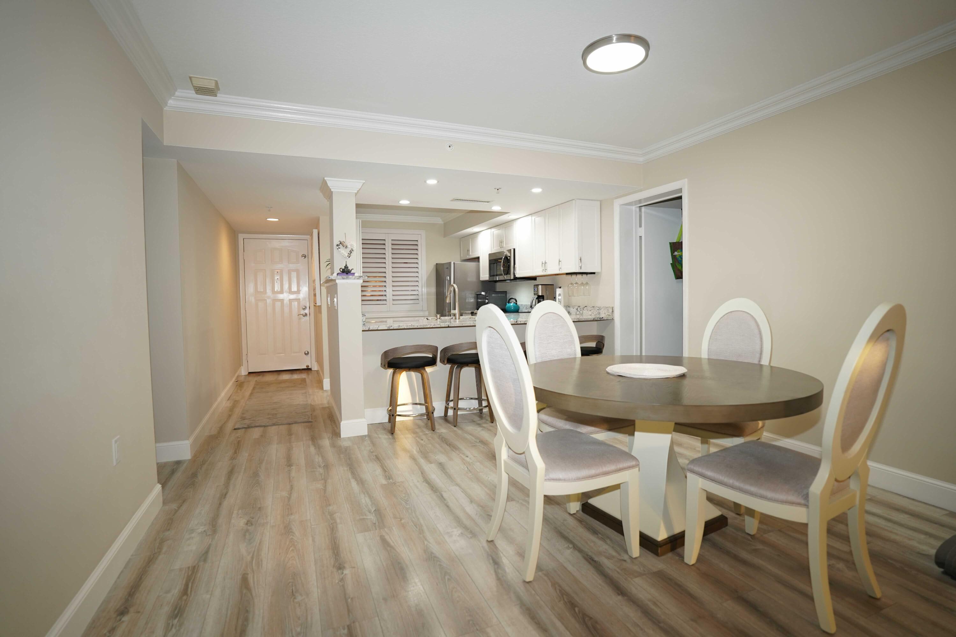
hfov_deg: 96.7
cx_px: 478
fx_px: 425
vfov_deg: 73.7
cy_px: 318
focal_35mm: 16
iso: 400
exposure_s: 1/60
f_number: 2.8
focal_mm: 16
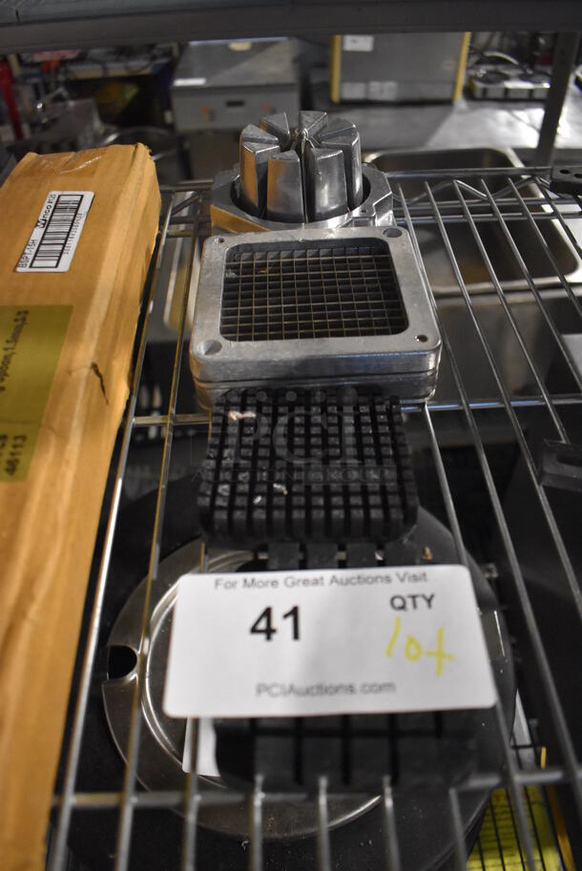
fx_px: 654
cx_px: 291
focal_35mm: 27
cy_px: 436
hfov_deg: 48.0
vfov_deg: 67.3
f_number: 3.5
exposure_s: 1/125
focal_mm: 18
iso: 4500
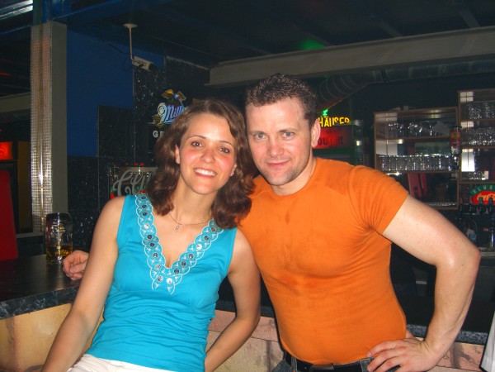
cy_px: 186
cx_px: 248
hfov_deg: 49.0
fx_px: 543
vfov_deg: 37.7
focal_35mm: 38
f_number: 2.8
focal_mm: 7.9
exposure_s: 1/60
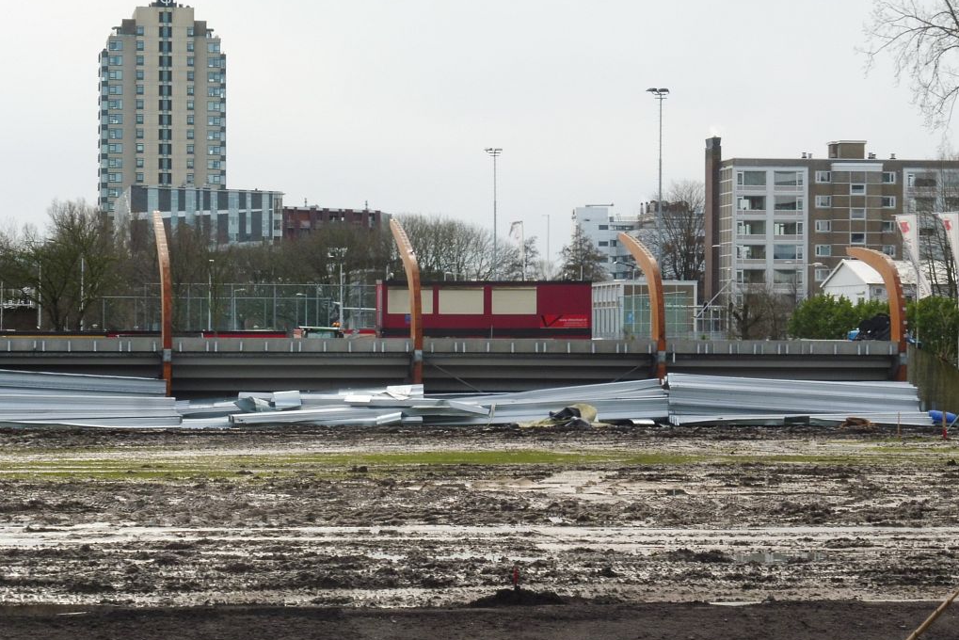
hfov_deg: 14.3
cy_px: 289
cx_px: 480
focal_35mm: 143
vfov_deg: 9.6
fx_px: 3810
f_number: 7.1
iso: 100
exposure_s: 1/125
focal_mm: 24.4
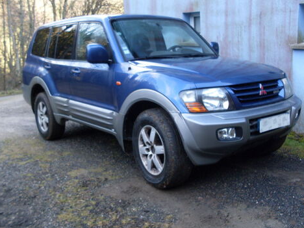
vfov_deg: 36.8
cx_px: 153
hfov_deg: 47.9
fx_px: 343
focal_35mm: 39
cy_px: 112
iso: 80
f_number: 2.8
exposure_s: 1/90
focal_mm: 6.3
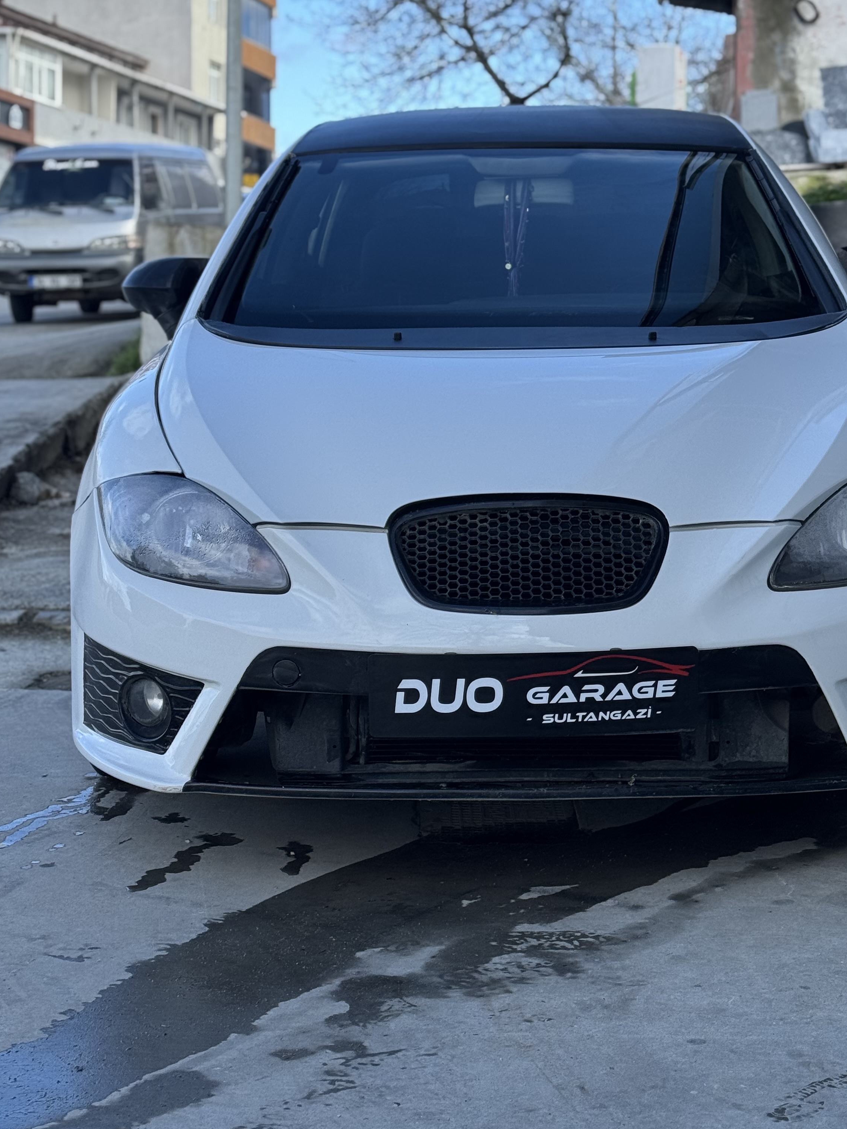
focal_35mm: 64
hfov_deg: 22.9
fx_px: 2088
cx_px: 537
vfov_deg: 30.1
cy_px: 418
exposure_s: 1/1524
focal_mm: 6.76
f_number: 1.78
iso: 64
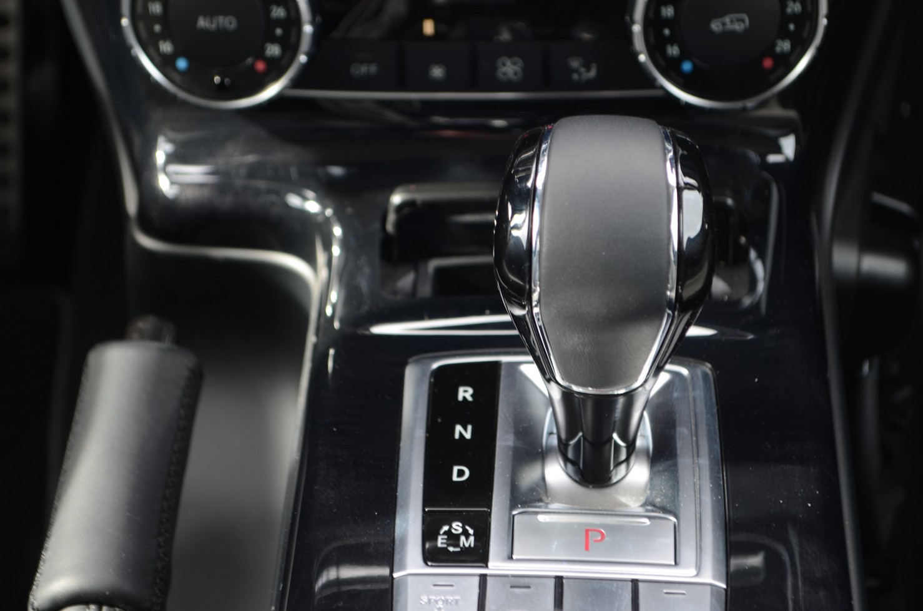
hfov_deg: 24.7
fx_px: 2111
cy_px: 306
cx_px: 462
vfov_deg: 16.5
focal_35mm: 82
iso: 100
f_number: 5.6
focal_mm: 55
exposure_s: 1/13
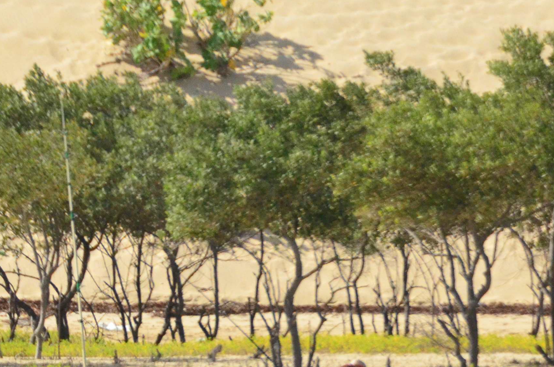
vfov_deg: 1.6
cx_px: 183
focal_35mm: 864
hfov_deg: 2.4
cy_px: 407
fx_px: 13268
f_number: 8
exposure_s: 1/3200
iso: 2500
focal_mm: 200
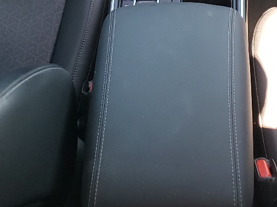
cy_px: -47
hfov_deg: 24.0
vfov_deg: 17.3
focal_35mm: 81
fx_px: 648
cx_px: 196
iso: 65
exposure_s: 1/60.2
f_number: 1.5
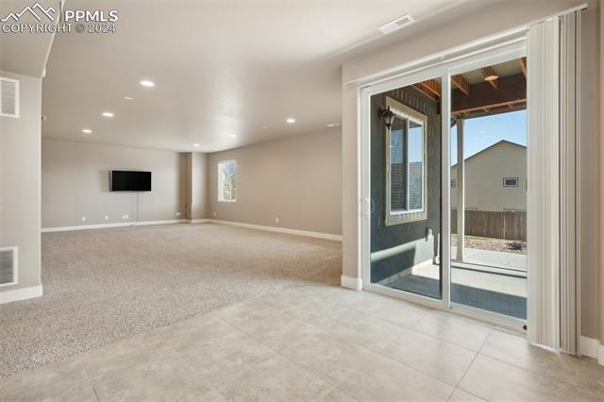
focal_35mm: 16
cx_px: 302
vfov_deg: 73.7
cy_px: 201
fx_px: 268
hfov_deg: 96.8
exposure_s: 1/40
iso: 500
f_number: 7.1
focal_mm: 16
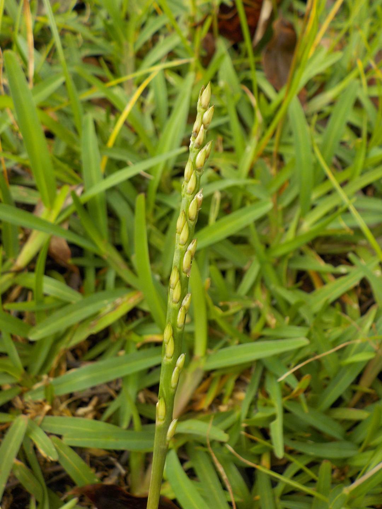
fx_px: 441
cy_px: 254
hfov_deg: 46.8
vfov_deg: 60.0
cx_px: 191
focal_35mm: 30
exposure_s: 1/160
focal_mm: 4.1
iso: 125
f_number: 3.3
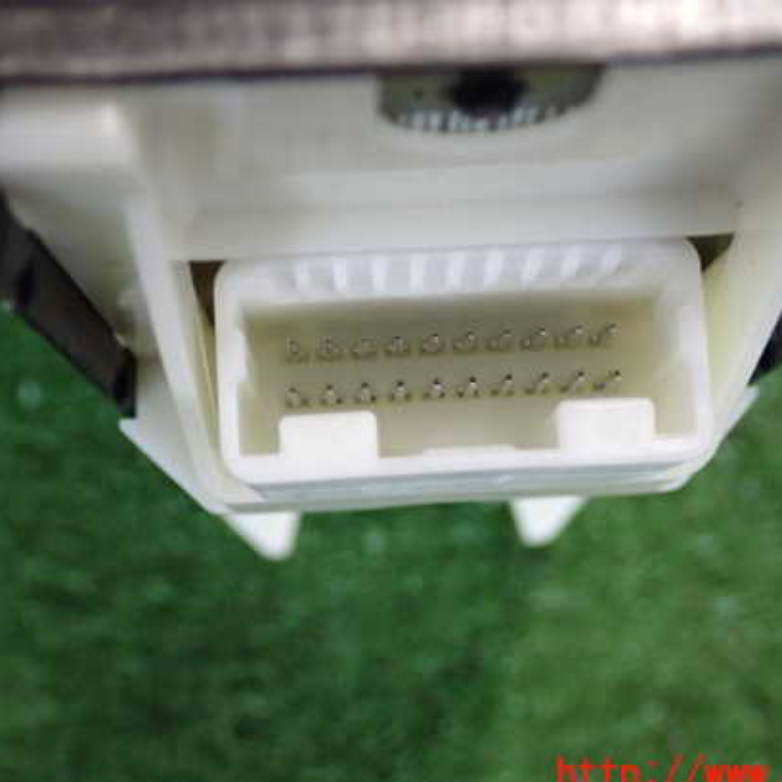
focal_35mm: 61
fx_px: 1559
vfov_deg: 28.2
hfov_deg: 28.2
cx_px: 415
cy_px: 369
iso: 800
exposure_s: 1/50
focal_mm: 8.4
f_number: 3.1
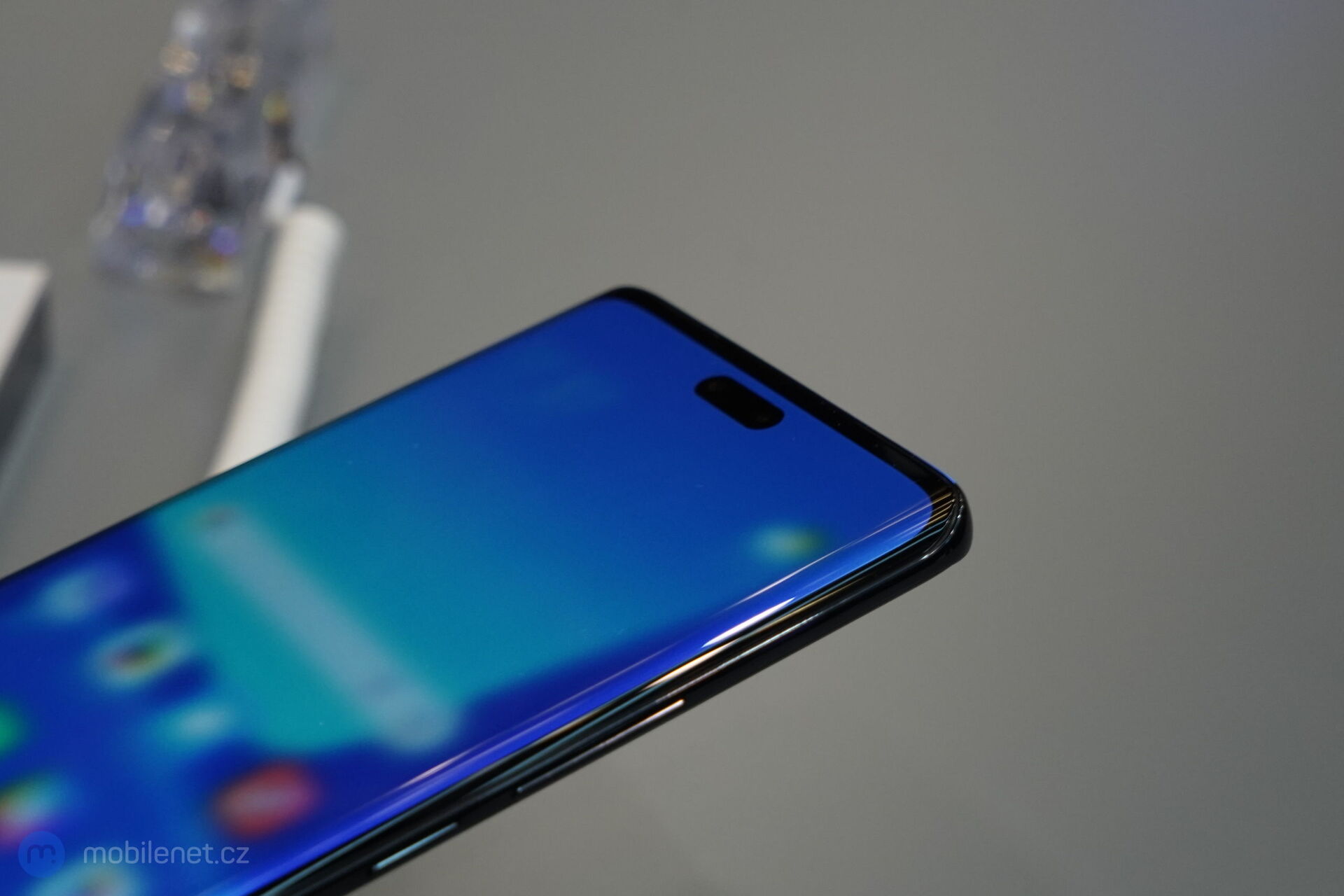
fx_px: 1680
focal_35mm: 45
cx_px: 672
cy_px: 448
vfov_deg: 29.9
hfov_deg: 43.6
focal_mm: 45
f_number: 7.1
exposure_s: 1/80
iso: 1600
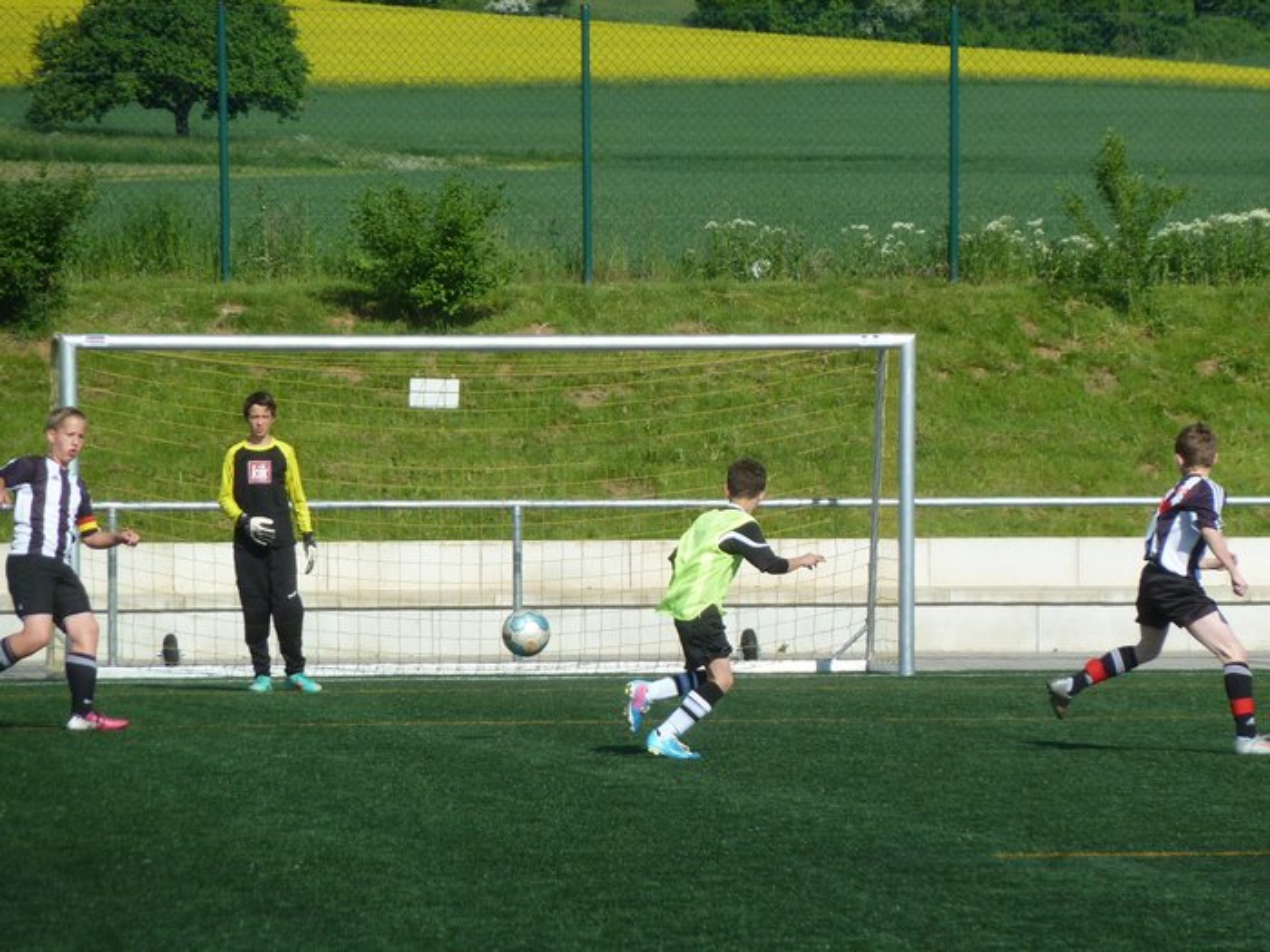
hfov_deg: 6.6
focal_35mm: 300
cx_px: 635
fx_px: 11006
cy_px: 476
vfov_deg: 5.0
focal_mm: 49.2
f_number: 5.6
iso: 160
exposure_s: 1/800
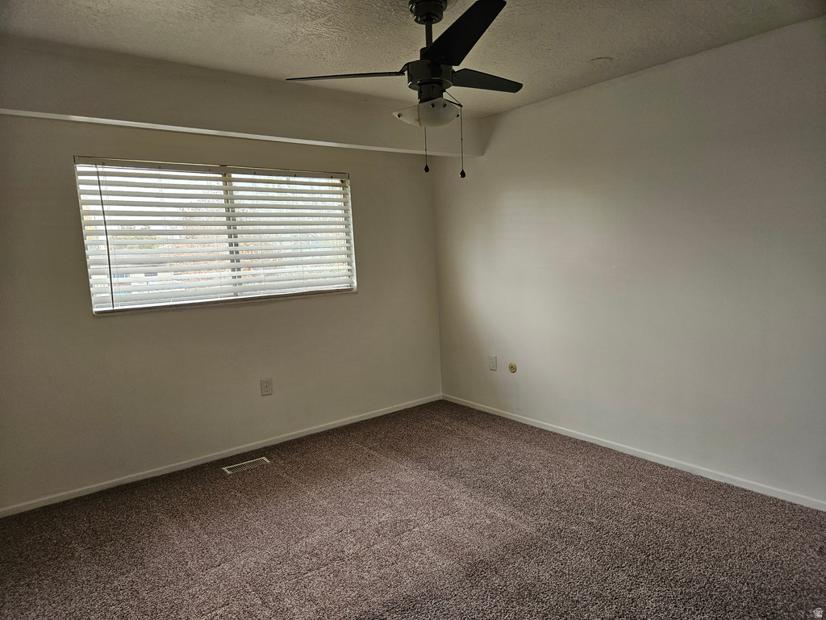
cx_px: 413
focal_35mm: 23
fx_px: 549
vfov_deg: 58.9
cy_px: 310
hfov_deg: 73.9
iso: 160
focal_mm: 5.4
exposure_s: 1/120
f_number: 1.8
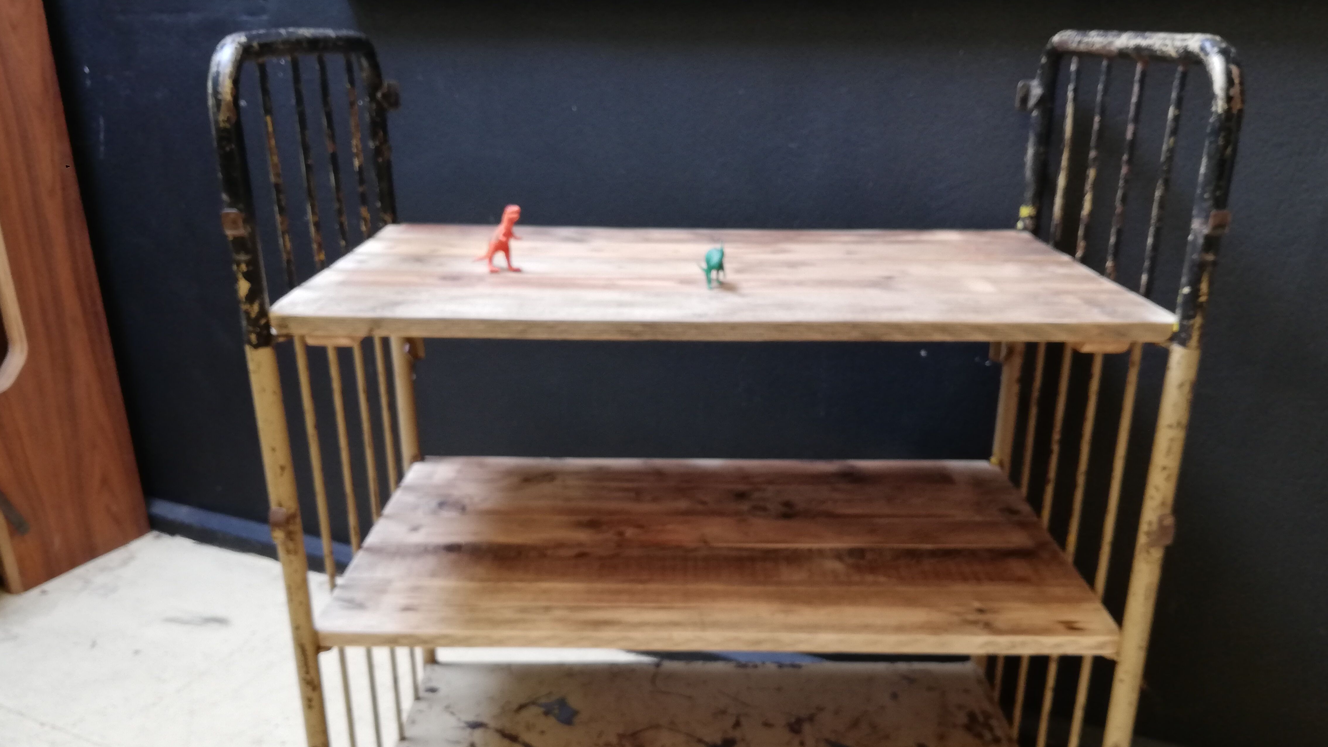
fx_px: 1056
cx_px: 662
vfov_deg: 38.6
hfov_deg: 64.3
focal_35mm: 30
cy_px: 487
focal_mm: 3.81
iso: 160
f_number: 2.2
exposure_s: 1/50
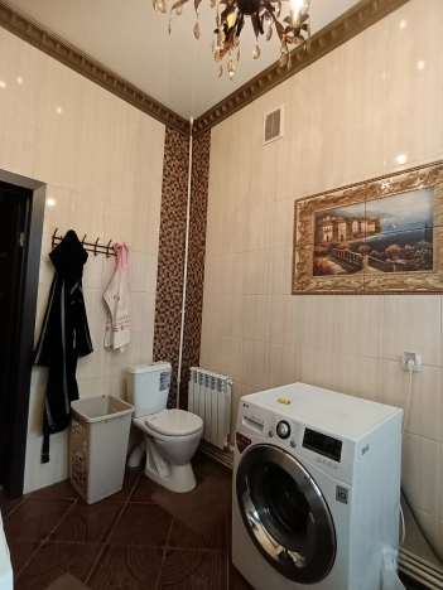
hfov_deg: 74.7
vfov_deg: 91.0
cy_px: 295
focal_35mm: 17
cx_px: 222
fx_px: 290
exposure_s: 1/50
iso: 735
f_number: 2.2
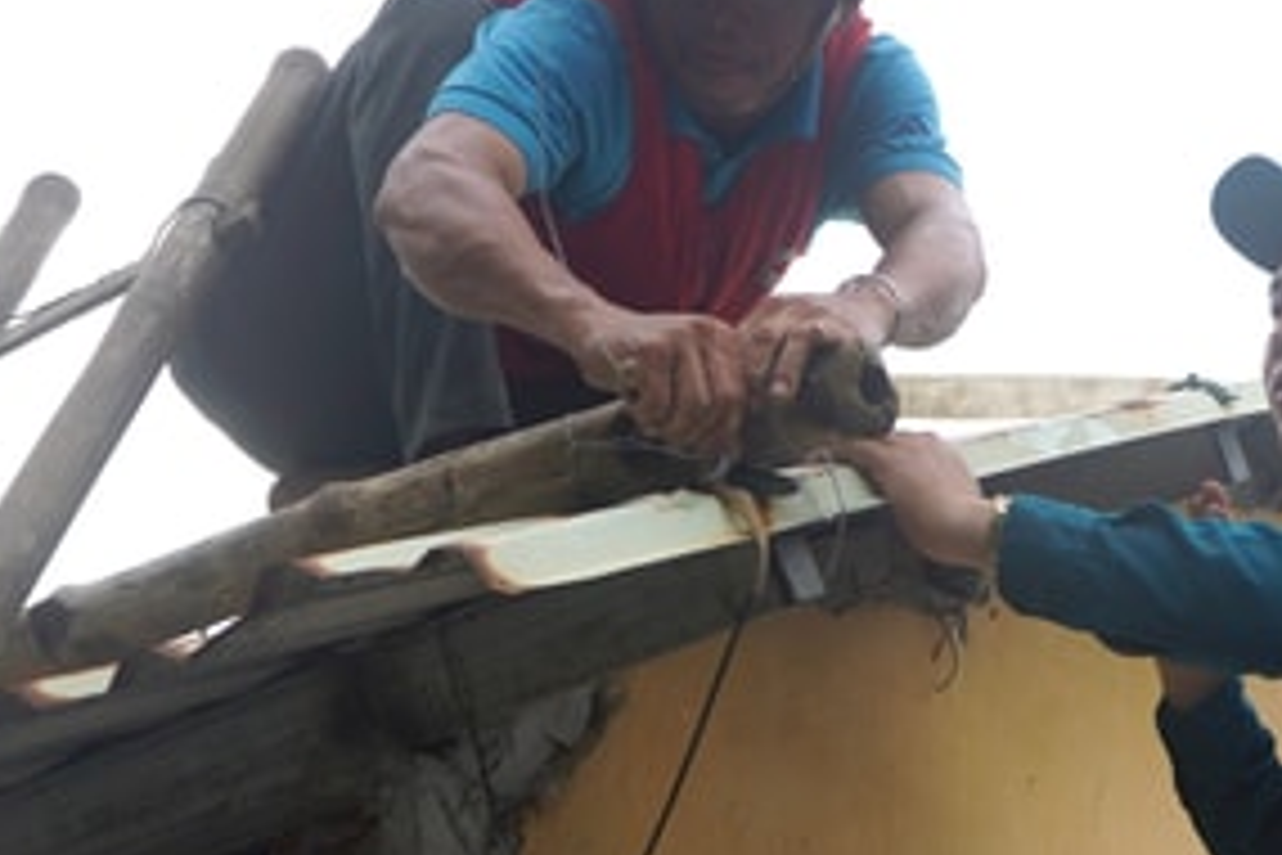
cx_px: 814
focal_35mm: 71
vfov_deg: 19.2
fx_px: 2526
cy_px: 351
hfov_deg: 28.4
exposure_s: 1/400
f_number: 4
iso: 100
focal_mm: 25
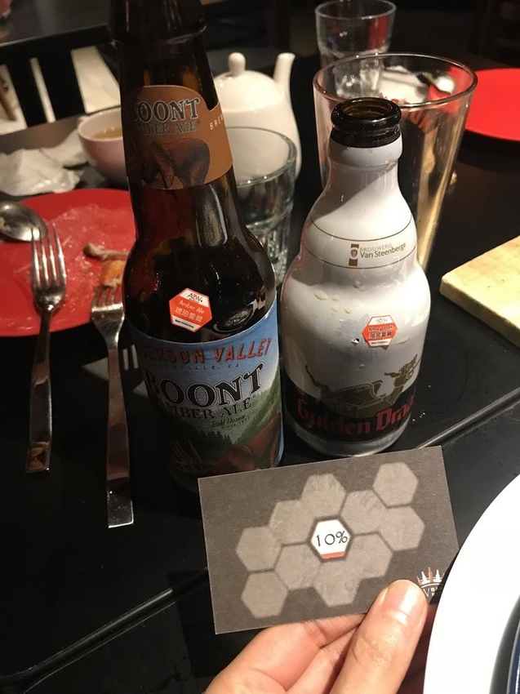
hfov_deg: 49.7
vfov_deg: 63.5
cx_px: 260
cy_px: 347
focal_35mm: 28
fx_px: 561
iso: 100
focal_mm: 3.99
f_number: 1.8
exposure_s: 1/15
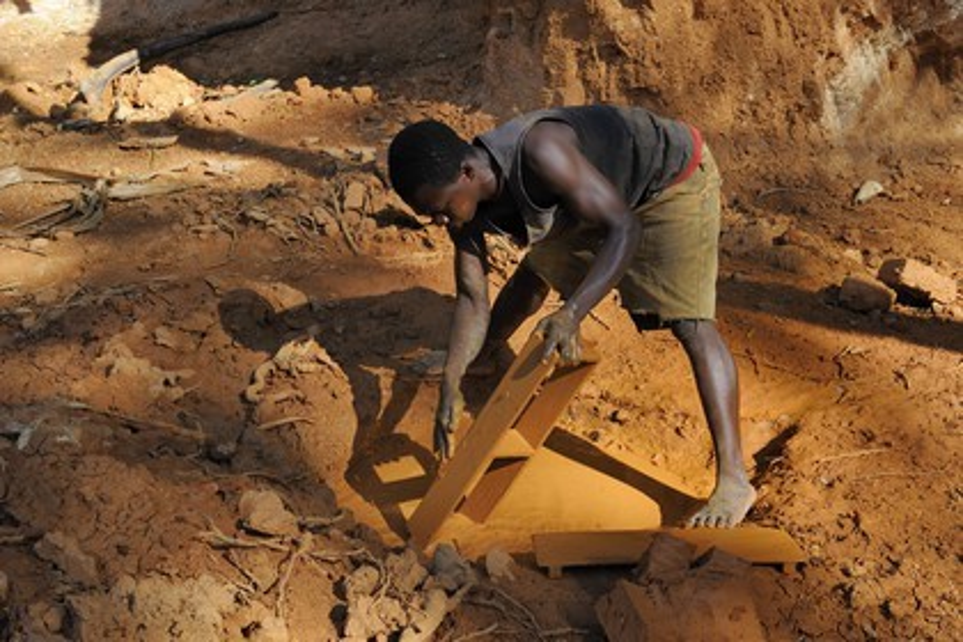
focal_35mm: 42
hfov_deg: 46.4
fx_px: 1123
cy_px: 321
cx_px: 482
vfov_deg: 31.9
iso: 400
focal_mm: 42
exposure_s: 1/250
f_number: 10
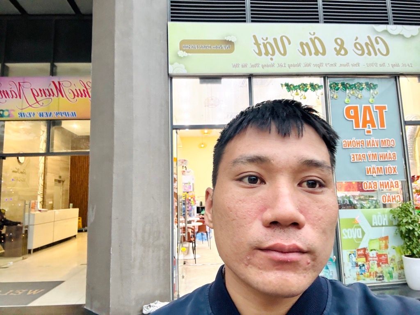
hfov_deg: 73.9
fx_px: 279
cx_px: 210
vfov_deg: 58.9
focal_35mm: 23
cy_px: 158
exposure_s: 1/25
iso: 320
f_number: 1.9
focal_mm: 2.69
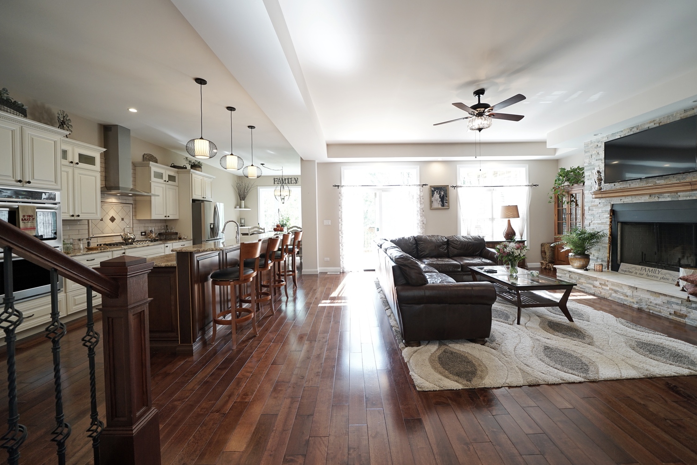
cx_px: 360
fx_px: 252
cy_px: 219
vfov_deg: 85.4
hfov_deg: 108.3
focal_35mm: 13
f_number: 4
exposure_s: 1/60
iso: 320
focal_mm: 12
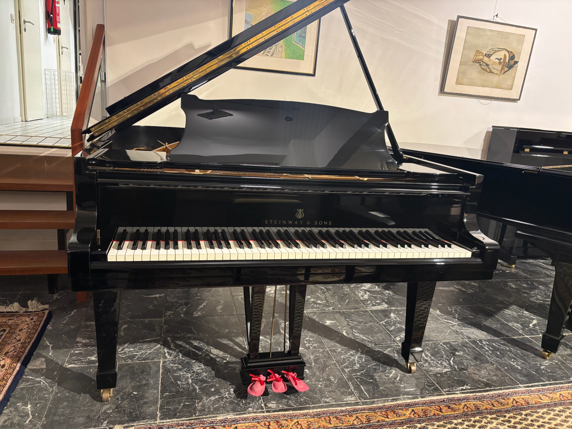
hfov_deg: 67.3
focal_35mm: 26
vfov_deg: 53.1
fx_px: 430
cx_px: 286
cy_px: 214
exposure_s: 1/33
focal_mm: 5.96
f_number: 1.6
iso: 400
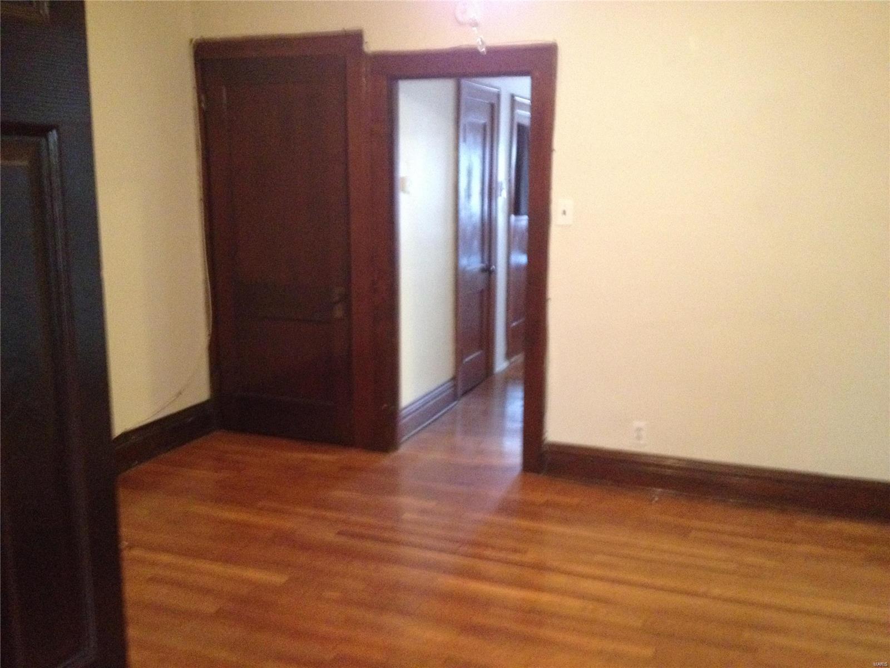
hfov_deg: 52.6
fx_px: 900
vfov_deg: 40.7
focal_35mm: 35
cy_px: 334
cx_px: 445
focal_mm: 4.28
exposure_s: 1/15
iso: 640
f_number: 2.4
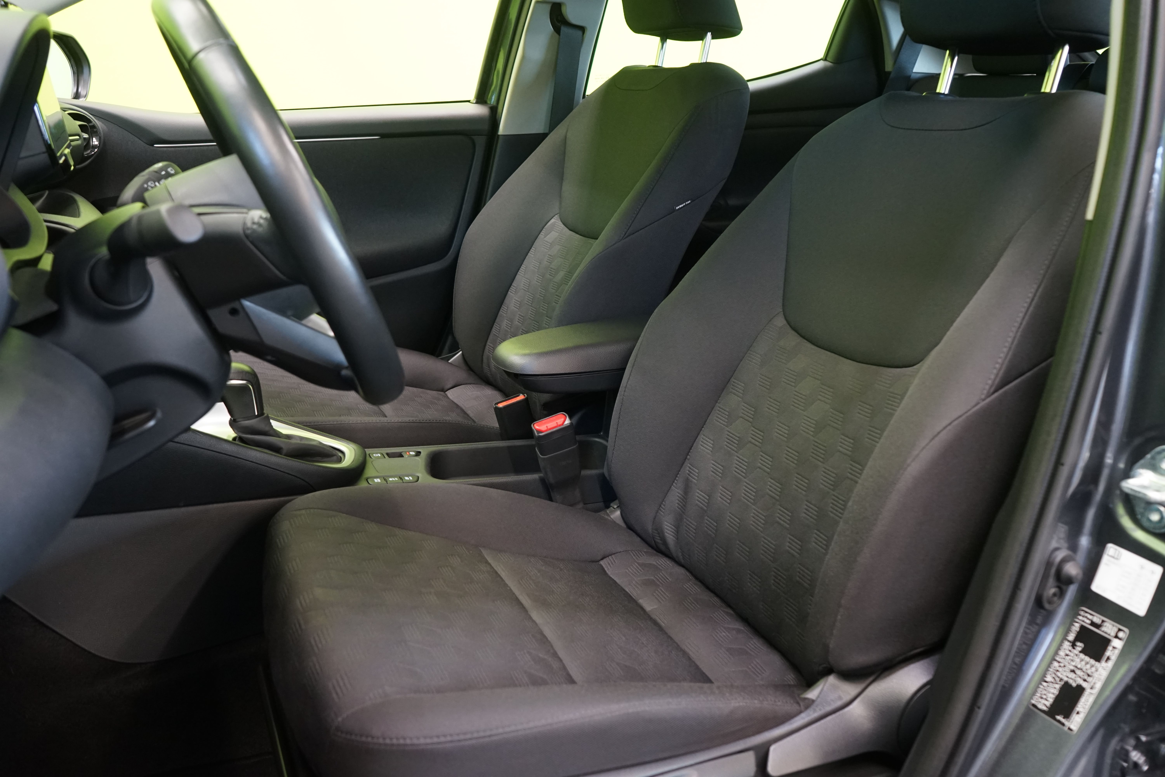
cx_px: 582
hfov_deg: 63.7
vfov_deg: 45.0
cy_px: 388
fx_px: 938
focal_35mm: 29
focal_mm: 29
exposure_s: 1/15
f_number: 5.6
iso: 2000
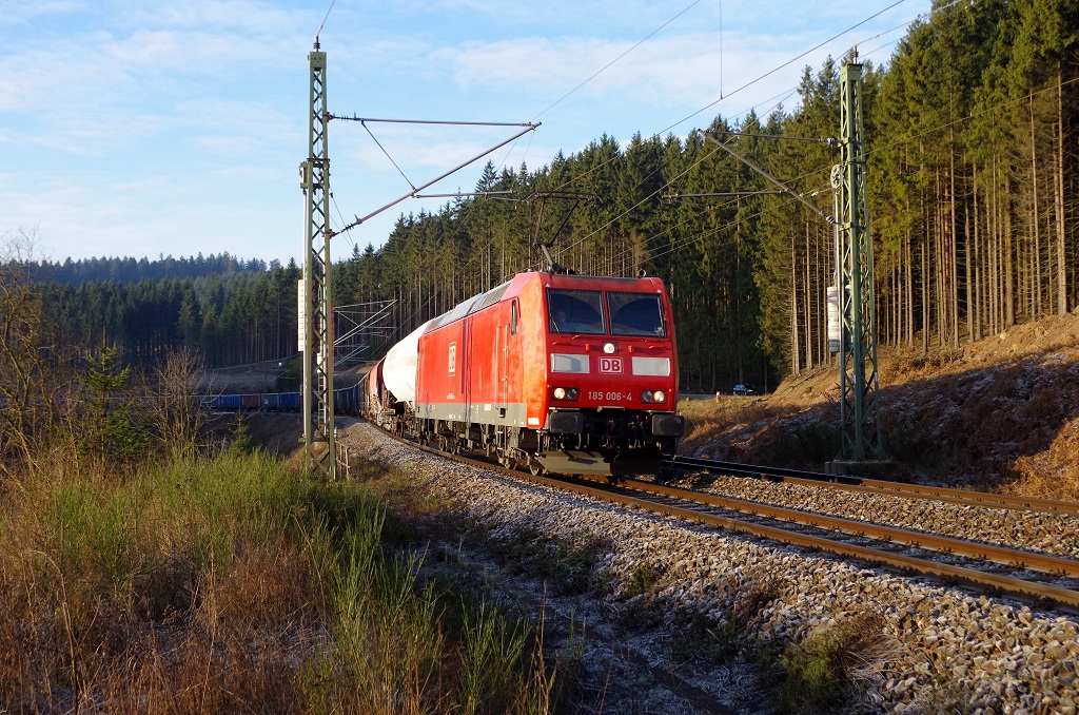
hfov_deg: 46.5
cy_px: 358
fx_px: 1256
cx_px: 540
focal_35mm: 42
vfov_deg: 31.7
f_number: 5.6
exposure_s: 1/800
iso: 800
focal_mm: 28.13
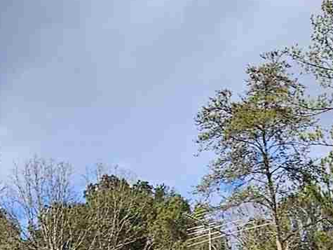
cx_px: 175
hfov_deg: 23.3
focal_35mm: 84
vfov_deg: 14.9
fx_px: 809
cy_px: 477
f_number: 2.2
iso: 50
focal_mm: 2.2
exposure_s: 1/1517
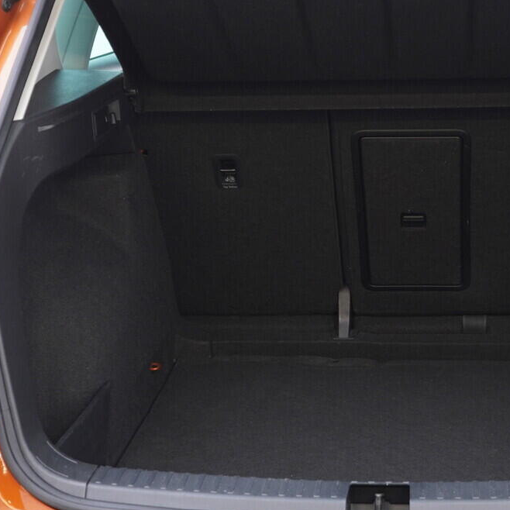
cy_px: 222
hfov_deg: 25.5
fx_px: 1117
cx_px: 364
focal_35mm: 67
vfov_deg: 25.7
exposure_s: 1/40
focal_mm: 24
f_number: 2.8
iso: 400
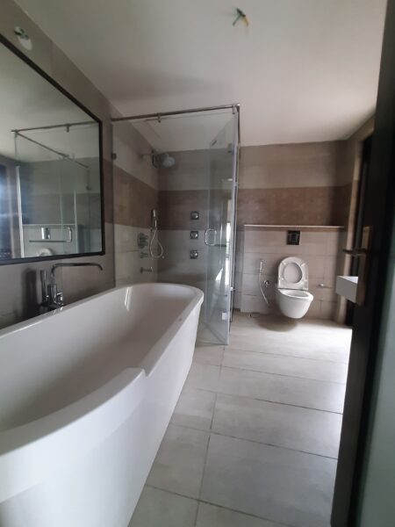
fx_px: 198
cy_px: 264
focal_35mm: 13
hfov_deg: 89.9
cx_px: 198
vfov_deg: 106.2
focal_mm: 1.42
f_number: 2.2
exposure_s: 1/25
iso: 320
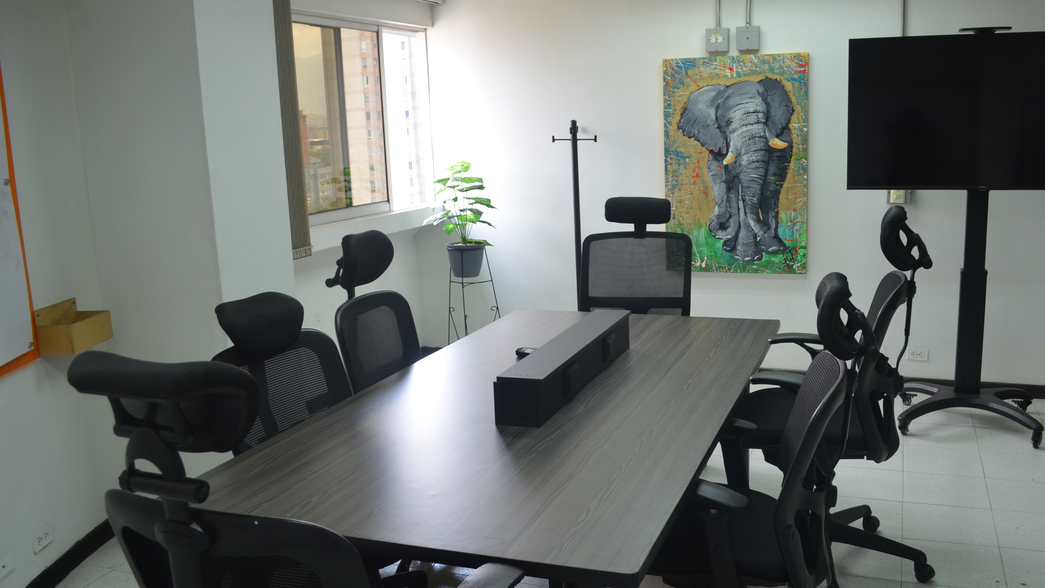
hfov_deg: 60.9
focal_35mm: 32
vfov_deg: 36.7
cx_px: 580
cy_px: 294
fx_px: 887
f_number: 4.5
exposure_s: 1/80
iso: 400
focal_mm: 18
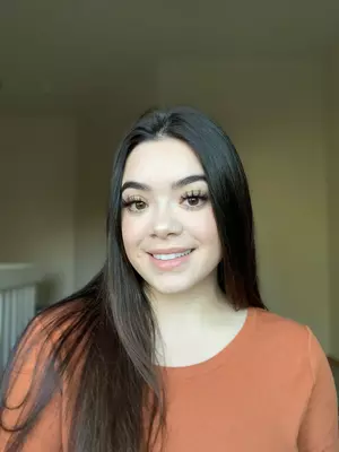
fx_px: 418
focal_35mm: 32
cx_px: 170
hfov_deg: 44.2
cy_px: 226
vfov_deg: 56.8
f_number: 2.2
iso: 64
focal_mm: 2.87
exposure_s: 1/61
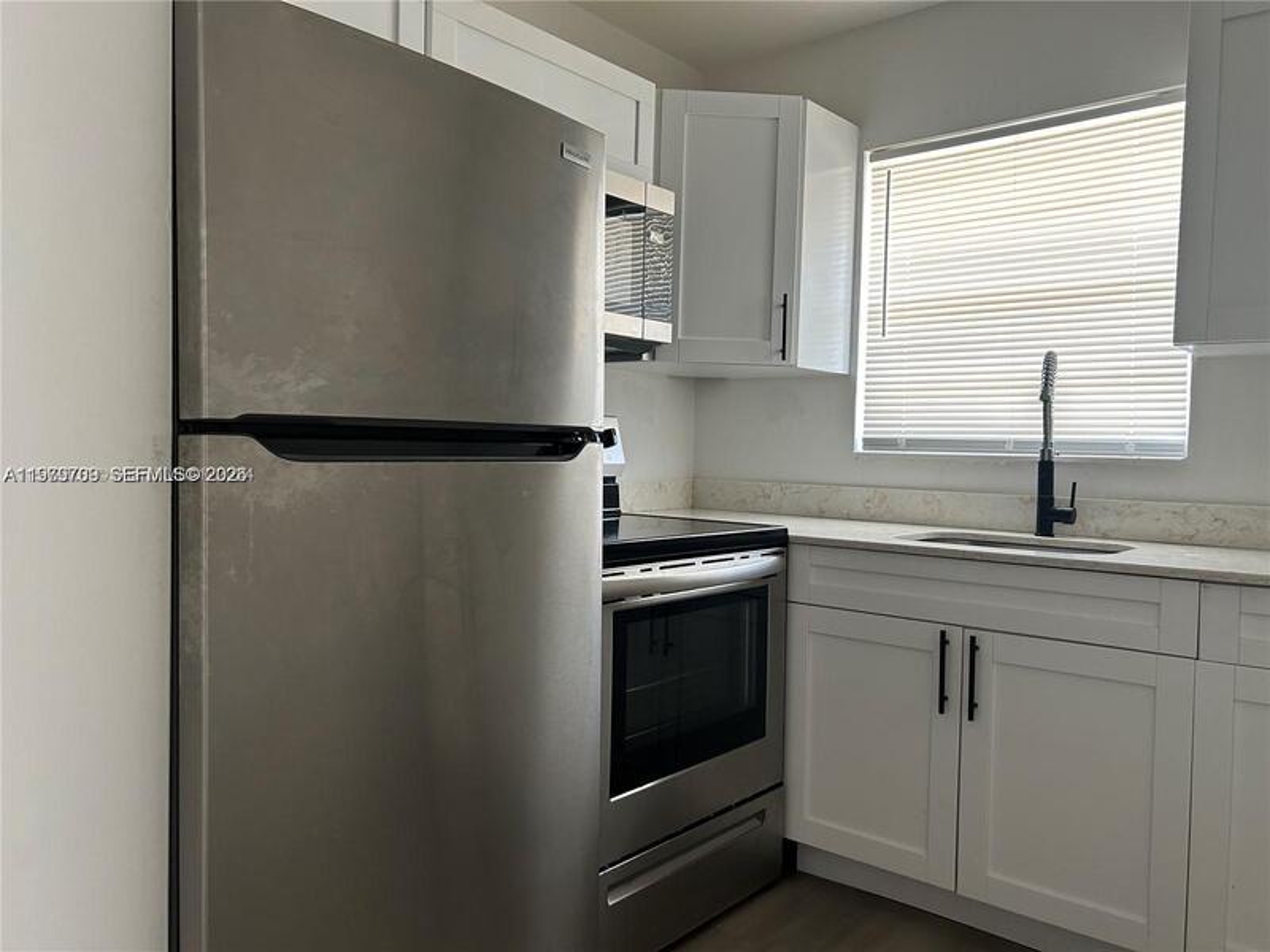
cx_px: 635
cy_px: 476
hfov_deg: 67.3
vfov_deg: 53.1
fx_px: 954
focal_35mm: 26
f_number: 1.5
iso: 125
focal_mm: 5.7
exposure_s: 1/63
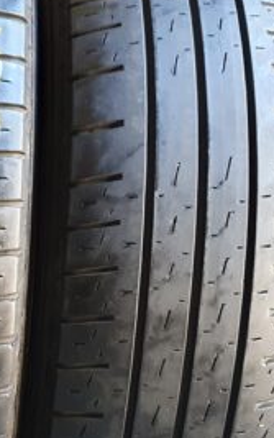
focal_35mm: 62
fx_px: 740
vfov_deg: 32.5
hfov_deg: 20.6
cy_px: 318
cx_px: 39
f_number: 1.5
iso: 400
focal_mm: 4.32
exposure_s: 1/40
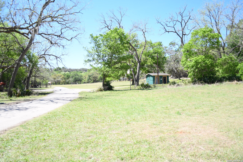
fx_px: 202
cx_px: 122
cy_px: 81
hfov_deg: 62.0
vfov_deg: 43.6
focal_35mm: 30
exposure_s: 1/250
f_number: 3.8
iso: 64
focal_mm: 20
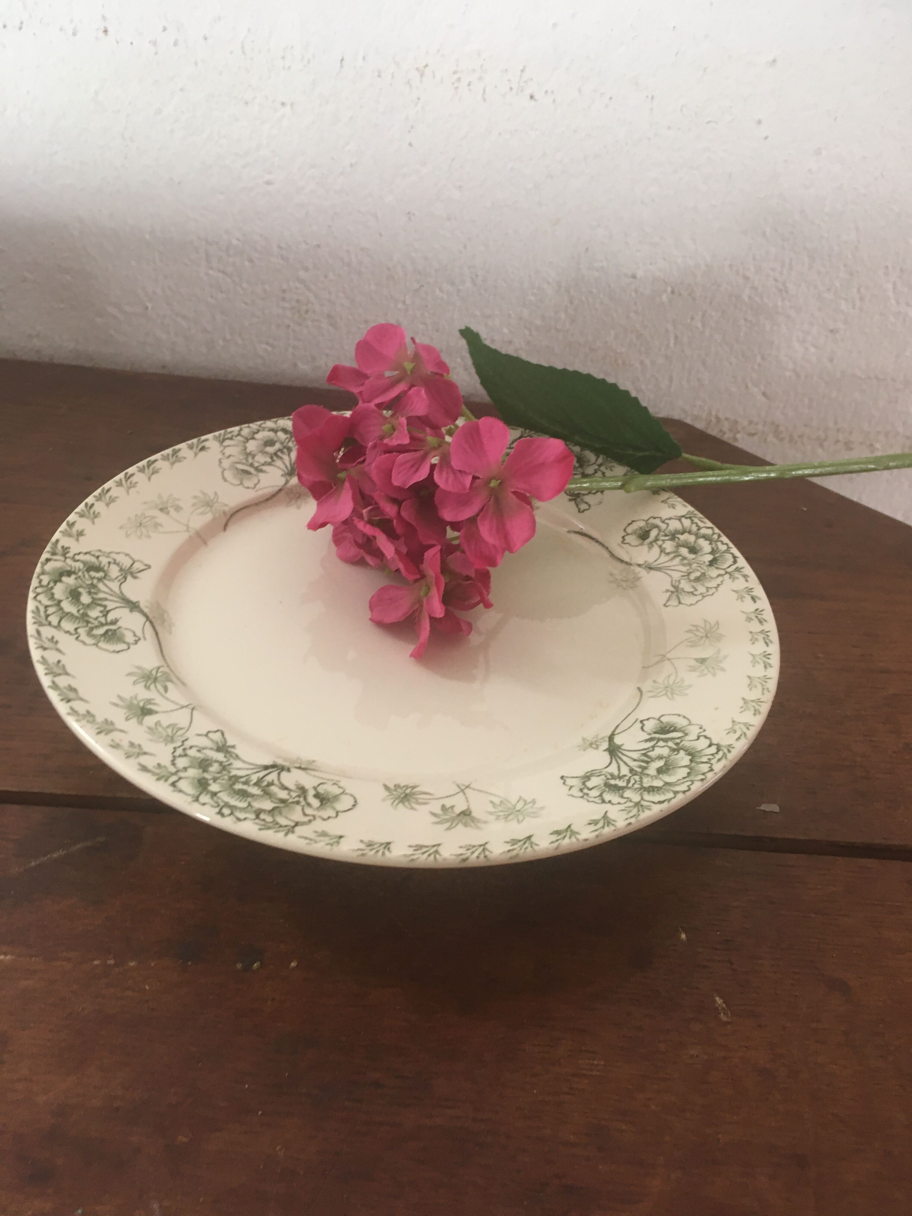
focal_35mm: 29
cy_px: 608
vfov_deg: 61.7
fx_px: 1019
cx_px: 456
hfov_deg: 48.2
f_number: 2.2
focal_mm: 4.15
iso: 100
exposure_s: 1/33
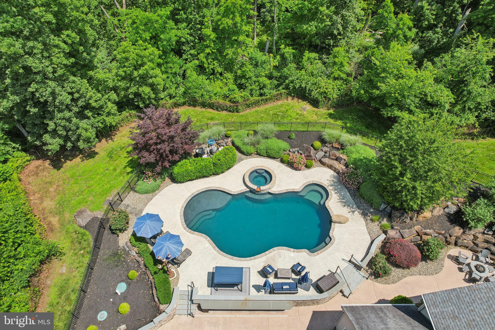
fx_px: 302
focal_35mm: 22
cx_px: 248
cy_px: 165
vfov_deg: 57.2
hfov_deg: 78.6
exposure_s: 1/1250
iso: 100
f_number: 2.8
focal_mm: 8.38
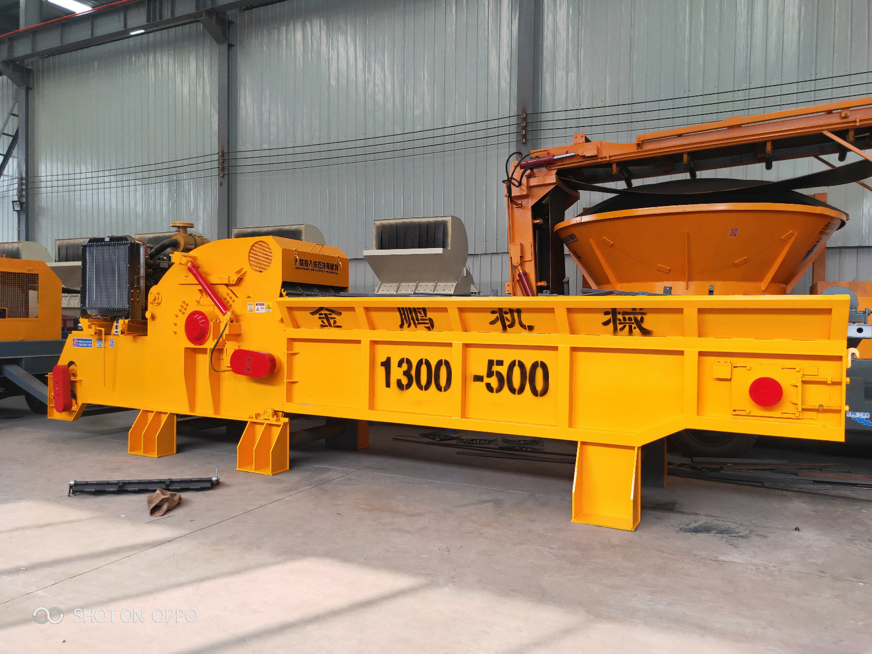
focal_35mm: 23
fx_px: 579
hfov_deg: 73.9
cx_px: 436
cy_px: 327
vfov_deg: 58.9
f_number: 1.7
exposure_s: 1/100
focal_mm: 3.97
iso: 139
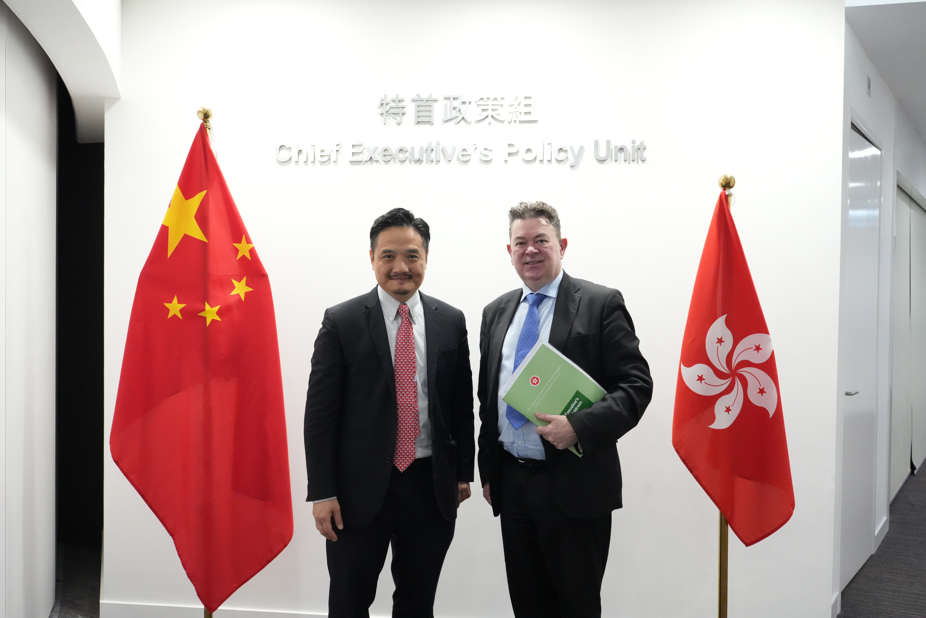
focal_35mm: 29
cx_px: 463
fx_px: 746
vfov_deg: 45.0
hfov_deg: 63.7
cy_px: 309
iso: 10000
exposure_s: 1/125
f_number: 8
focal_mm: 29
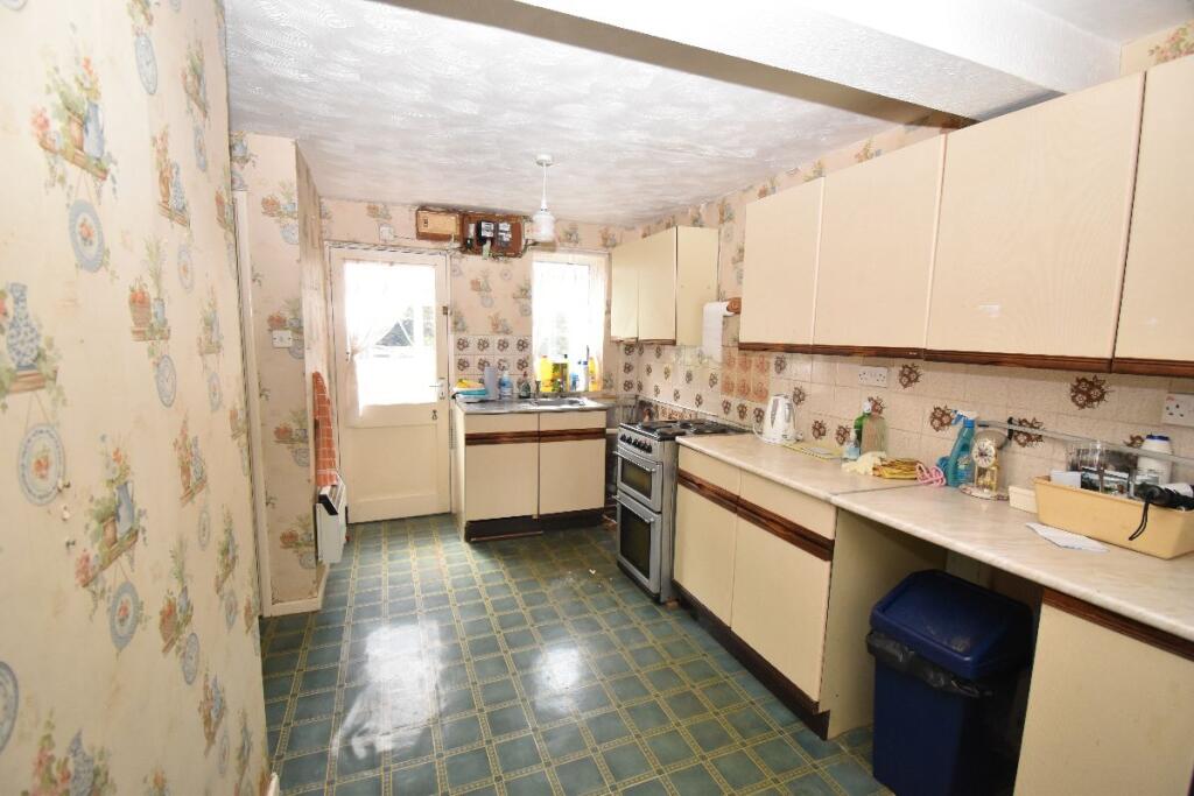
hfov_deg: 100.4
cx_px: 597
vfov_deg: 77.3
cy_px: 398
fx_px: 498
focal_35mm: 15
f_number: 4.5
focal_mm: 10
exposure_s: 1/125
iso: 1100
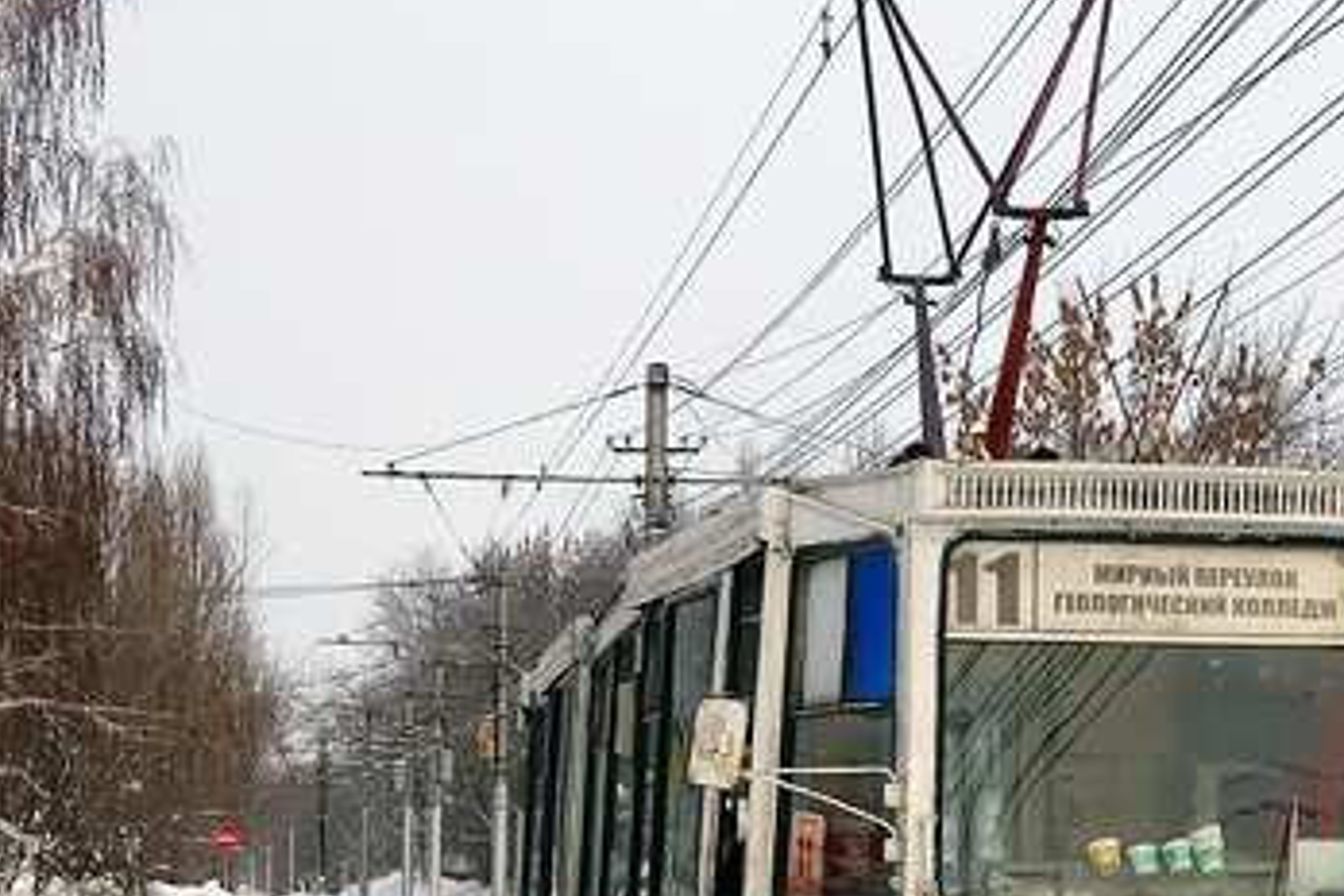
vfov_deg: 13.7
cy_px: 321
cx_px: 1043
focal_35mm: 100
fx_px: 3733
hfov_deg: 20.2
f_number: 7.1
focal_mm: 10.63
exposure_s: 1/500
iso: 125
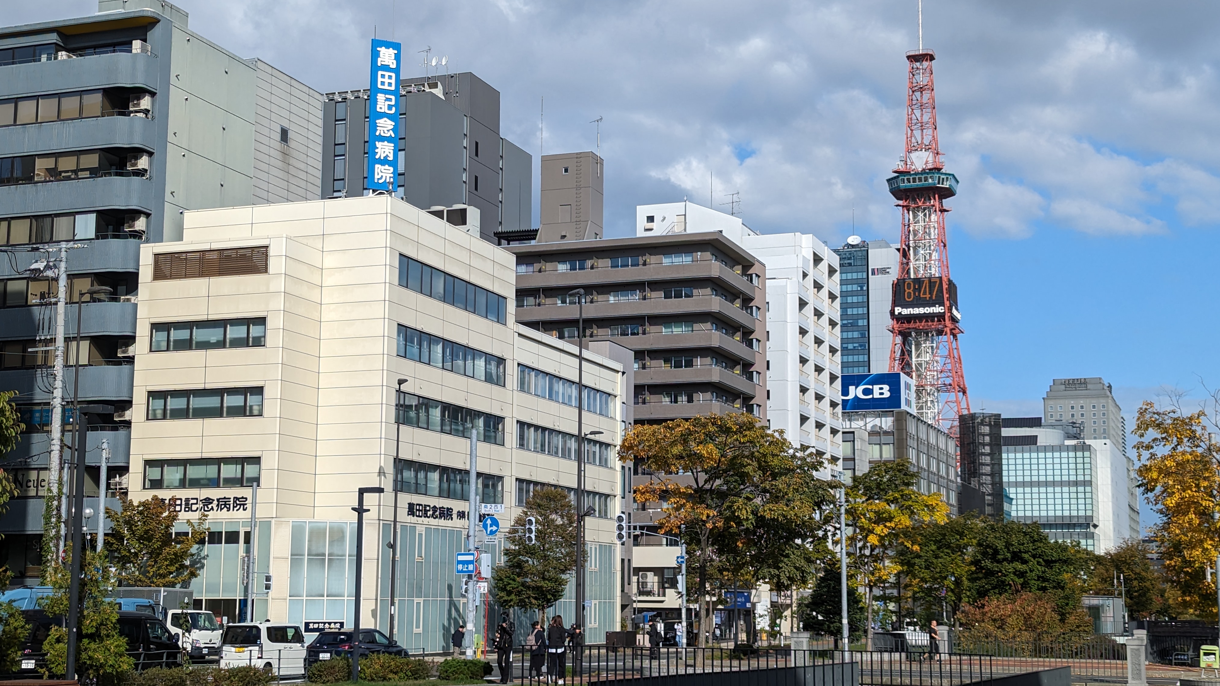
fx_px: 1715
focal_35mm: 53
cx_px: 607
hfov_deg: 39.2
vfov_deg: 22.6
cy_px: 343
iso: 49
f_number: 1.85
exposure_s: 1/2924
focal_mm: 6.81
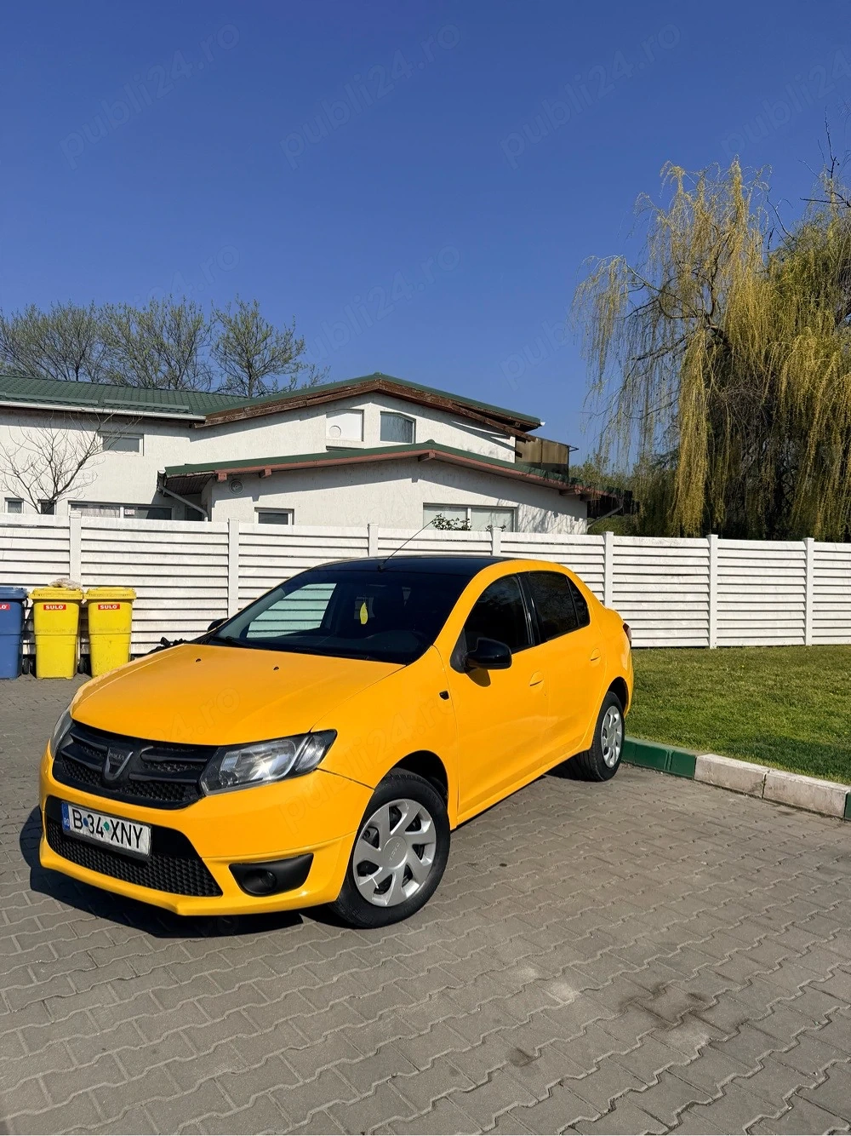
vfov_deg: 71.6
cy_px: 568
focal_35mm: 24
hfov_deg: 56.8
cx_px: 426
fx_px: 787
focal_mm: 6.76
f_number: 1.78
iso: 80
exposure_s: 1/11905
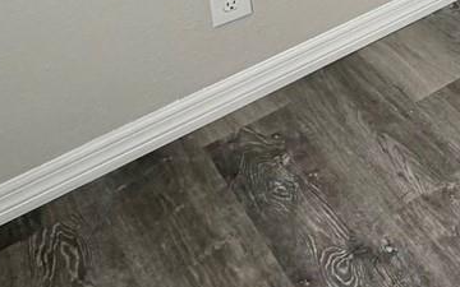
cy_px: -316
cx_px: 838
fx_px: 827
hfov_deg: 20.8
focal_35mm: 66
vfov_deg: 15.2
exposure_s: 1/120
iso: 32
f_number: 2.2
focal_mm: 2.22
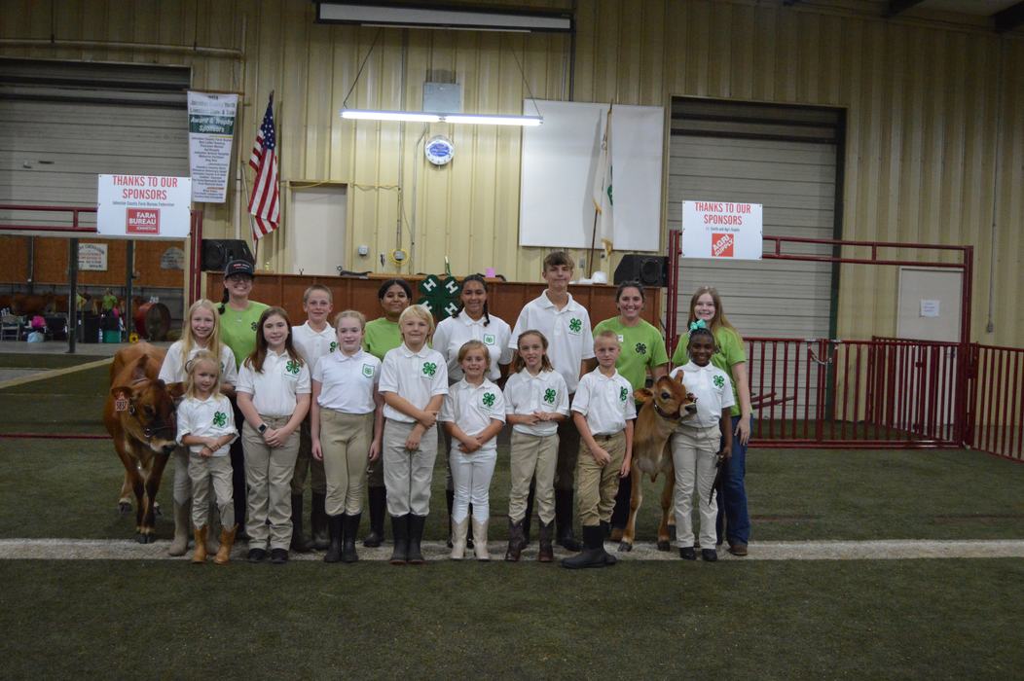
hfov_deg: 53.2
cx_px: 512
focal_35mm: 36
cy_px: 340
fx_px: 1023
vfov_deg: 36.8
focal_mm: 24
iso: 2500
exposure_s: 1/500
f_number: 3.8
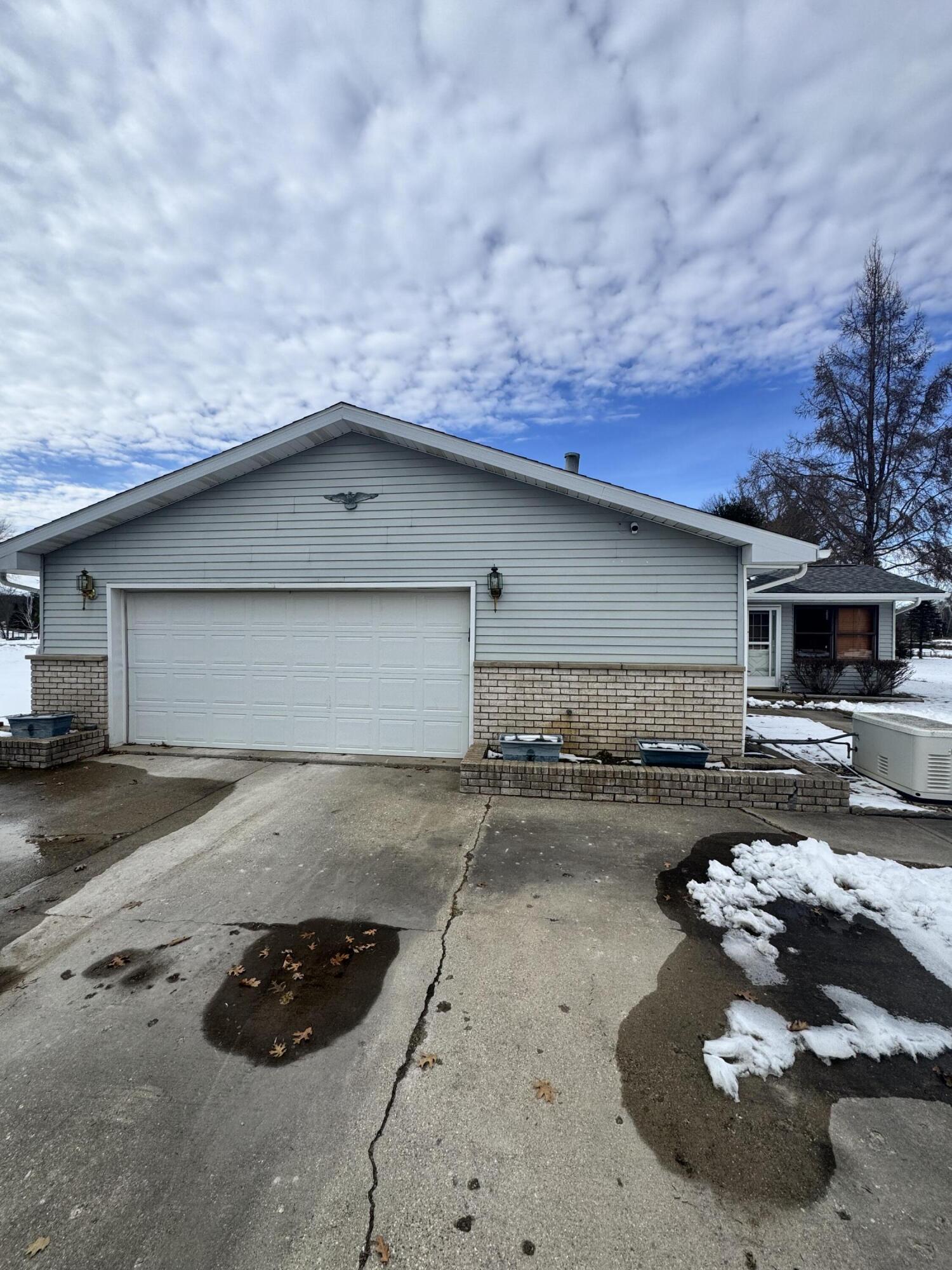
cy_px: 635
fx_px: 513
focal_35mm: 14
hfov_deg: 85.7
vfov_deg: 102.1
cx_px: 476
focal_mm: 2.22
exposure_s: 1/1832
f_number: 2.2
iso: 50
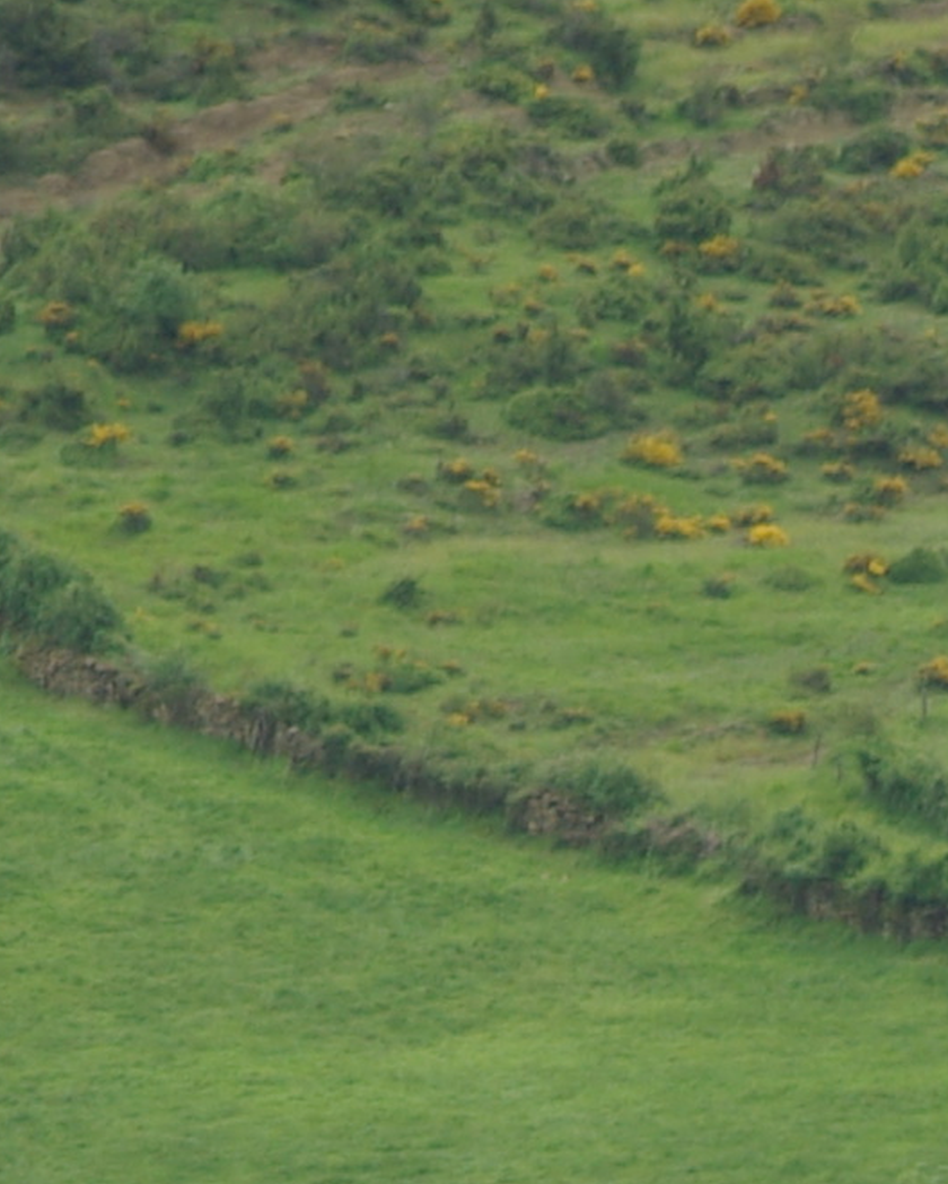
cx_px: 695
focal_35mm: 1653
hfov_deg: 0.9
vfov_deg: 1.2
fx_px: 57973
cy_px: 2085
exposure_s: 1/250
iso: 200
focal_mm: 200
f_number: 6.7
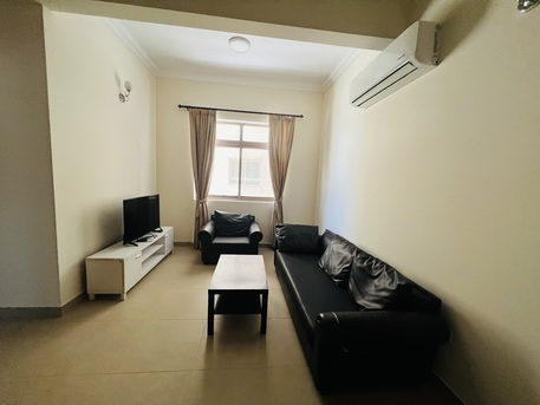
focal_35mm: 13
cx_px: 270
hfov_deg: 106.2
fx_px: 203
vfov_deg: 89.9
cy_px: 202
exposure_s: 1/60
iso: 320
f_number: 1.8
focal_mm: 1.57
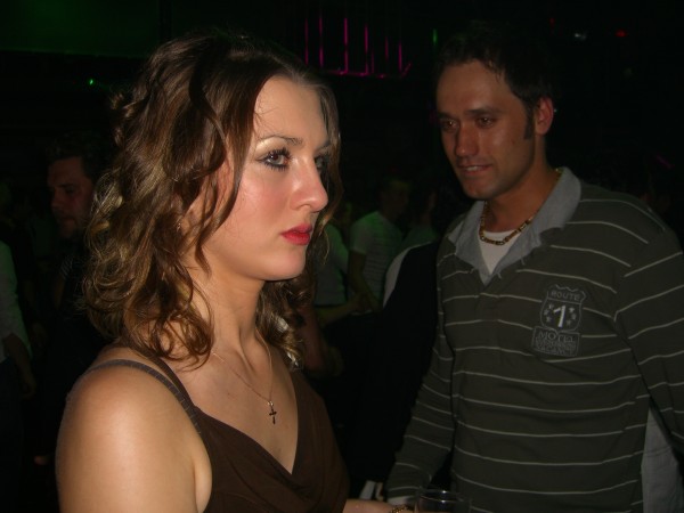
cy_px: 256
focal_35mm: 38
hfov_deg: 49.0
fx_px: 751
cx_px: 342
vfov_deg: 37.7
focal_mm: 7.9
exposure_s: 1/60
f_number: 2.8
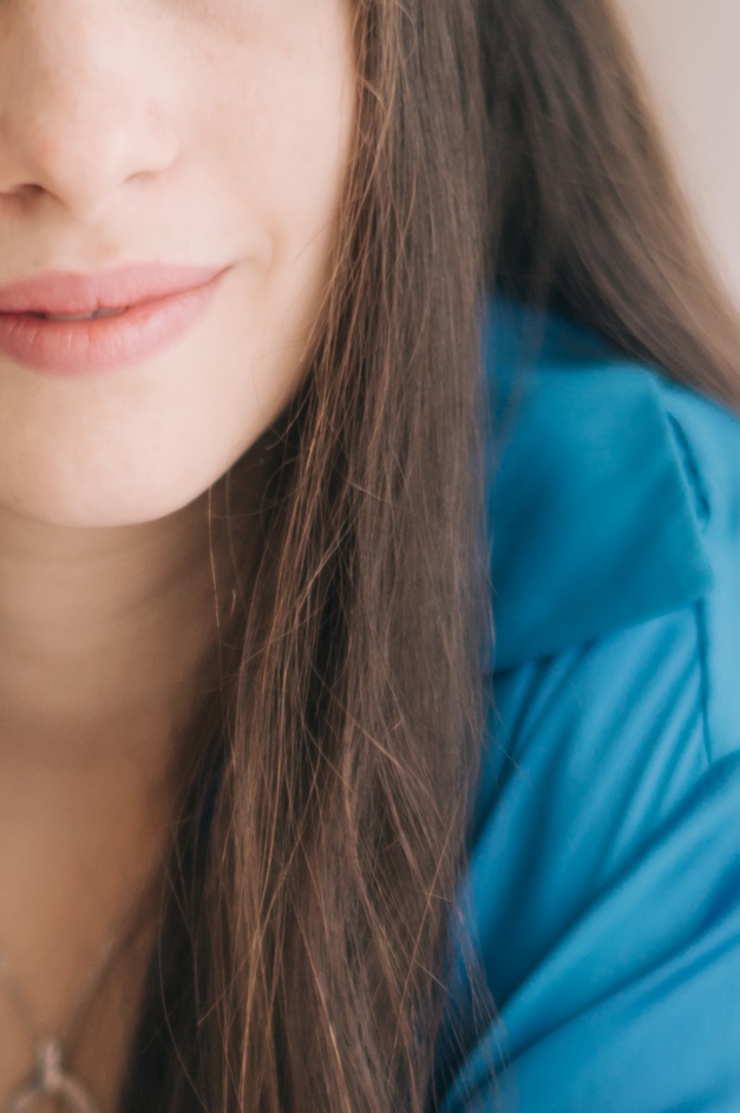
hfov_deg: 7.4
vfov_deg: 11.0
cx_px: 112
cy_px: 1067
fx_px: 5745
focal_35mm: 186
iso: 500
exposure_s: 1/1000
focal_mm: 58
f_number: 1.4
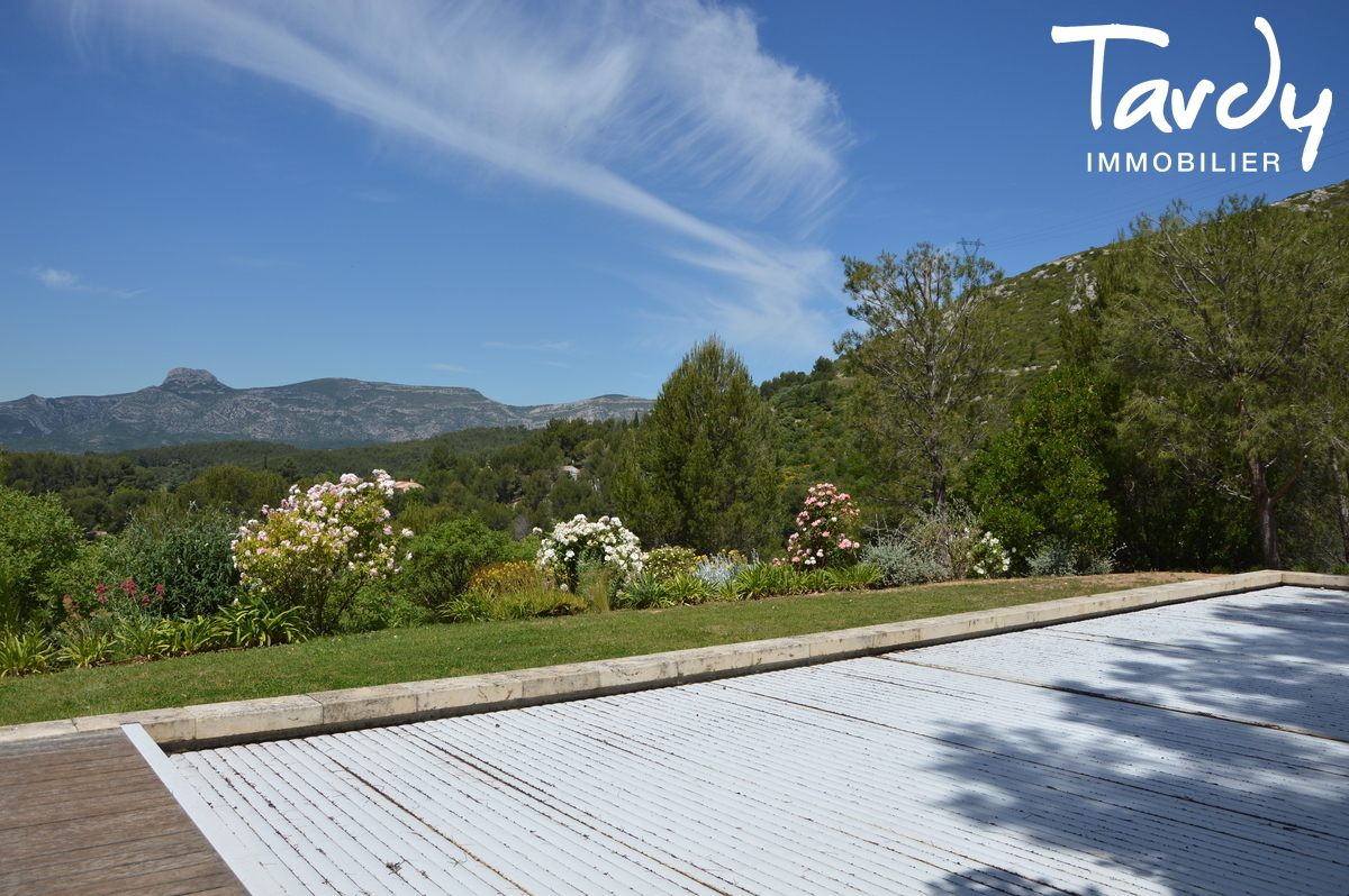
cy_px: 448
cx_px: 674
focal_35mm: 27
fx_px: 1011
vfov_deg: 47.9
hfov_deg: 67.4
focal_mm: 18
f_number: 5
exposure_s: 1/1000
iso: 100
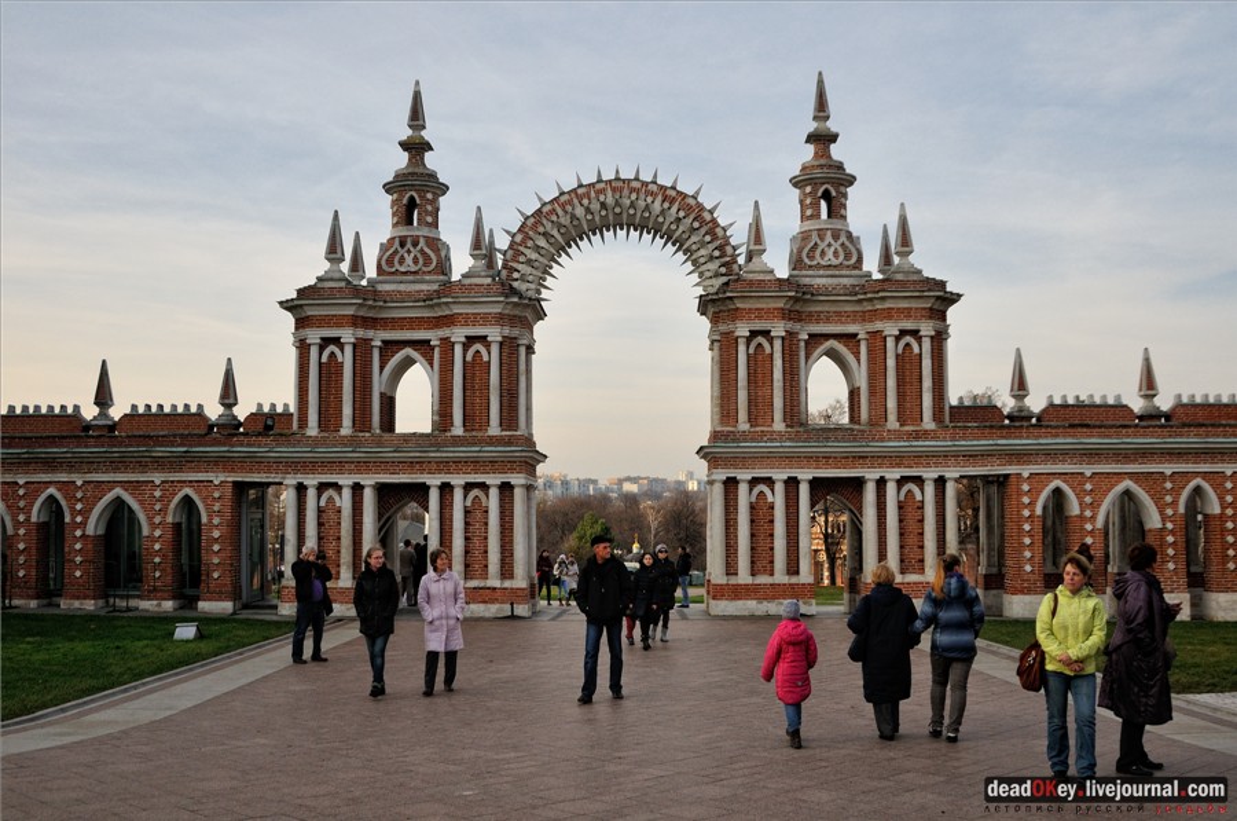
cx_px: 618
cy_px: 410
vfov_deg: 36.8
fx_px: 1235
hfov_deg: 53.2
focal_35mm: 36
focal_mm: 24
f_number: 7.1
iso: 320
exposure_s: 1/400
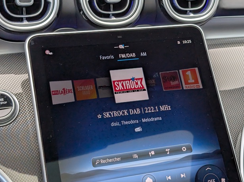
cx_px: 133
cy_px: 70
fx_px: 451
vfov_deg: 22.9
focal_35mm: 64
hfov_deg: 30.3
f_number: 1.68
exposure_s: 1/478
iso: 92
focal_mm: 6.9
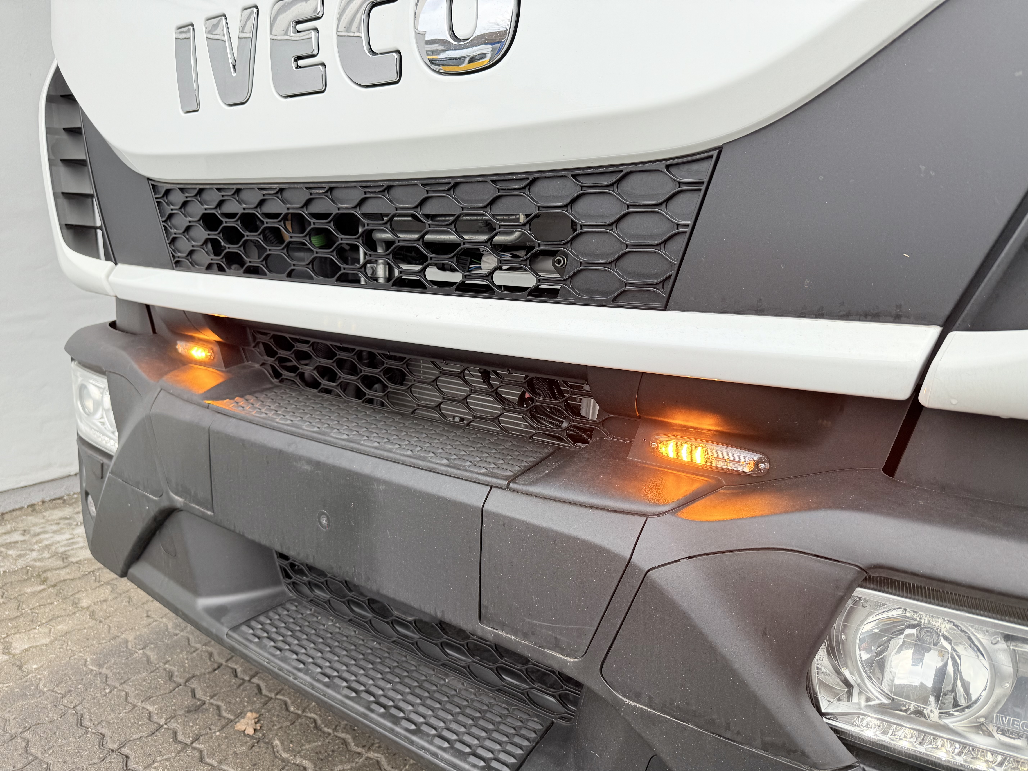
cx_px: 514
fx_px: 713
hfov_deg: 71.6
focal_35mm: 24
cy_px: 386
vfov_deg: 56.8
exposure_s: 1/321
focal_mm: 6.76
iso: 80
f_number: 1.78
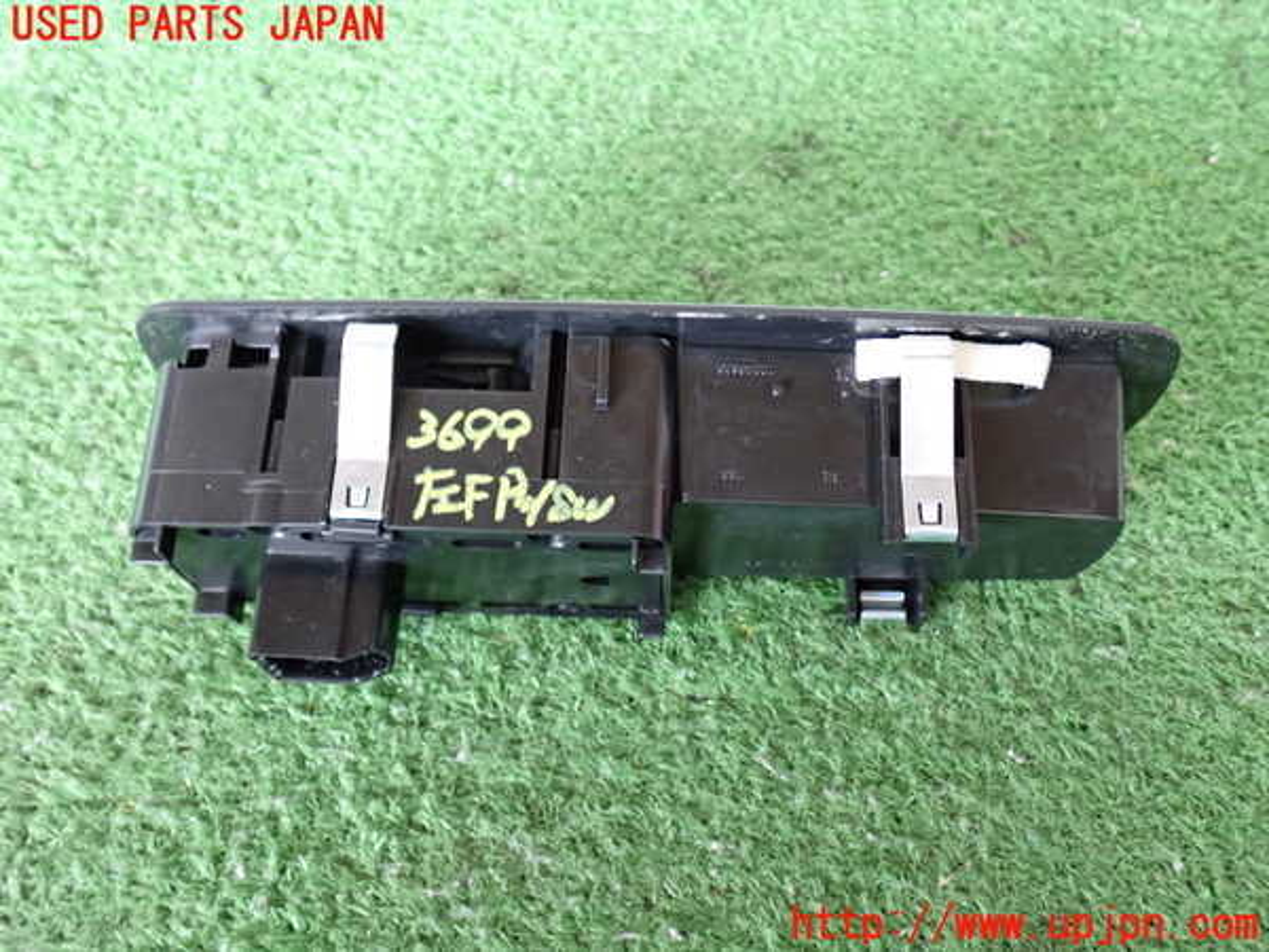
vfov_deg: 39.7
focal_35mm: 36
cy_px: 476
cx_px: 634
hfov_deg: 51.4
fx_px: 1320
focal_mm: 6.37
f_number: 2.5
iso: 500
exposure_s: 1/40
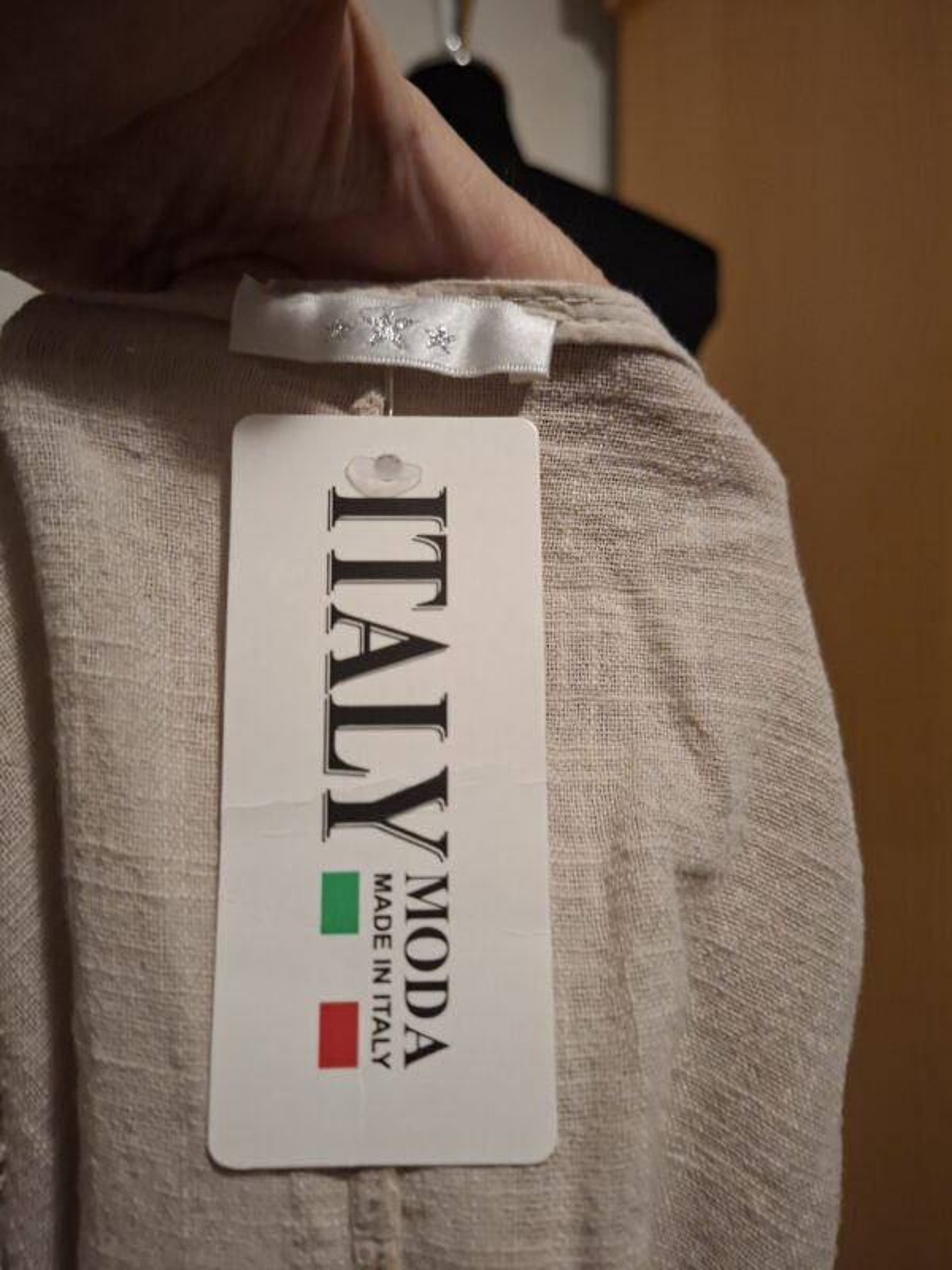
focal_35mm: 23
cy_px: 635
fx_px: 843
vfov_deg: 73.9
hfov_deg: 58.9
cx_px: 476
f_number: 1.8
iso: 640
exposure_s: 1/25
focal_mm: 5.54
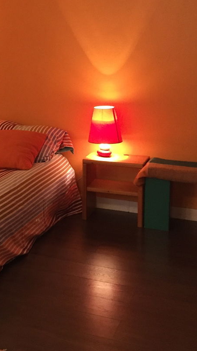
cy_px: 101
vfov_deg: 32.9
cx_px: -81
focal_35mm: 63
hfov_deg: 17.5
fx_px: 585
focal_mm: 4.15
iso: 200
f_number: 2.2
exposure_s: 1/33
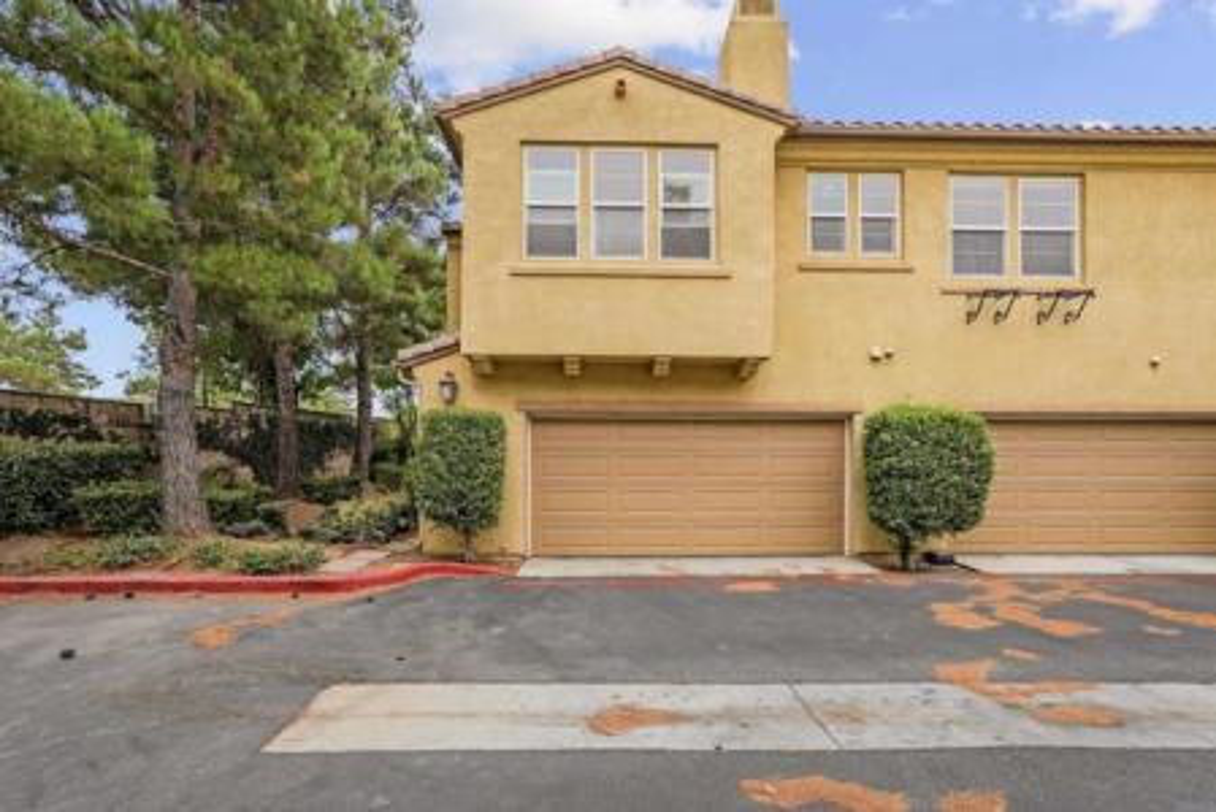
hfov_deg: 96.7
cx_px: 608
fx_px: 541
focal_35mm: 16
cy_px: 406
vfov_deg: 73.8
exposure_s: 1/125
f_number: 8
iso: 100
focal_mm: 16
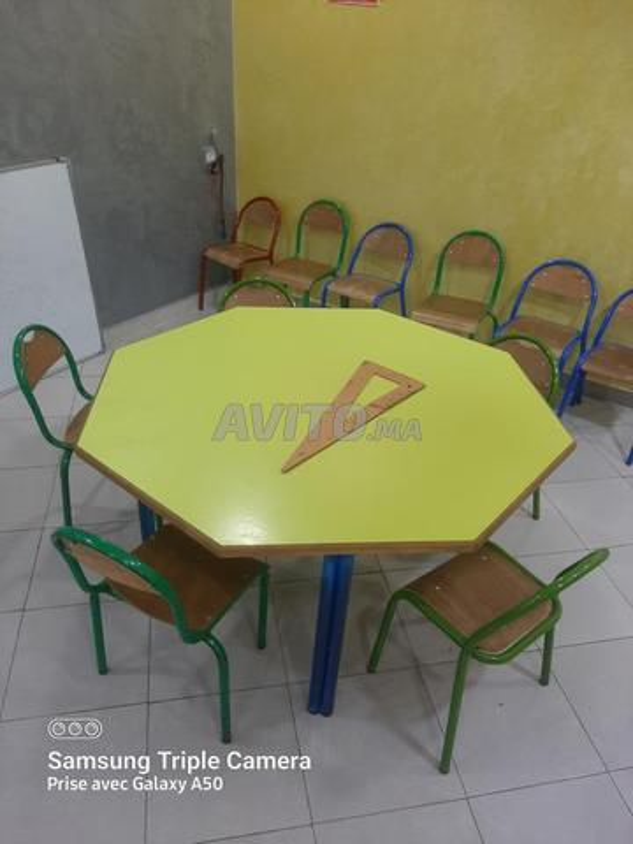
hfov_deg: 53.1
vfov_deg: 67.3
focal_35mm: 26
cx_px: 316
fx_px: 634
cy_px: 422
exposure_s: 1/50
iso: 125
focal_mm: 3.93
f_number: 1.7
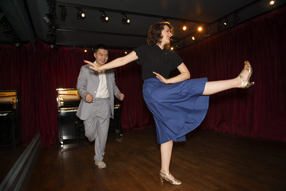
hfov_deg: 73.7
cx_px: 143
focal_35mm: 24
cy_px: 96
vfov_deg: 53.2
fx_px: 191
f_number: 3.2
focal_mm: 24
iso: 500
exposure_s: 1/640
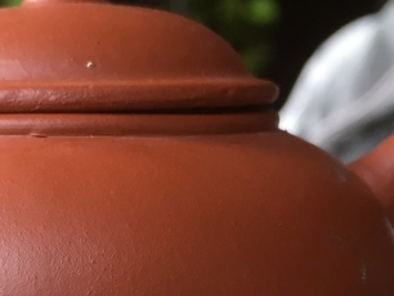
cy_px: 297
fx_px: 1025
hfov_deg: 21.4
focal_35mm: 90
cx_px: 66
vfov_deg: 16.1
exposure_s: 1/30
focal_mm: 4.15
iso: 64
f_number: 2.2
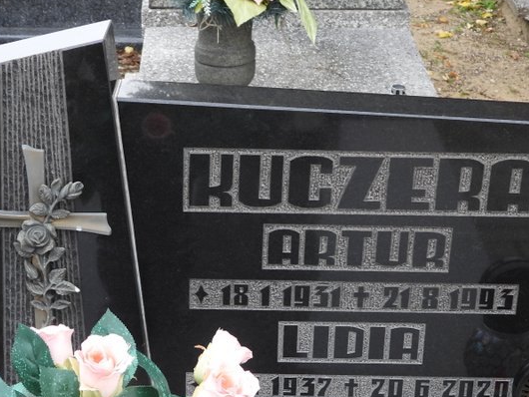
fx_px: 1300
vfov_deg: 17.3
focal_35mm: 85
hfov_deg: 23.0
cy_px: 279
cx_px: 227
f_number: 3.2
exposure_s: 1/100
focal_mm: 7.9
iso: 100
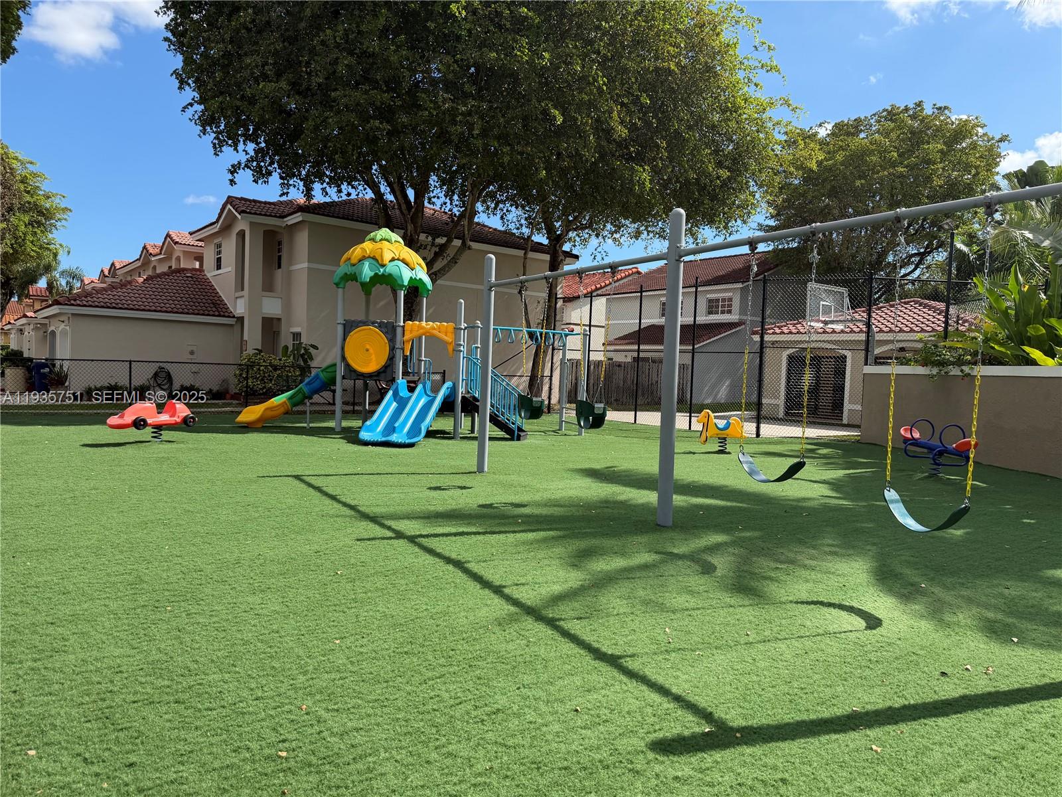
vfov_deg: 56.8
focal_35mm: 24
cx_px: 531
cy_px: 398
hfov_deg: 71.6
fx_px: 736
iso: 80
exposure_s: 1/3425
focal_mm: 6.76
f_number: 1.78
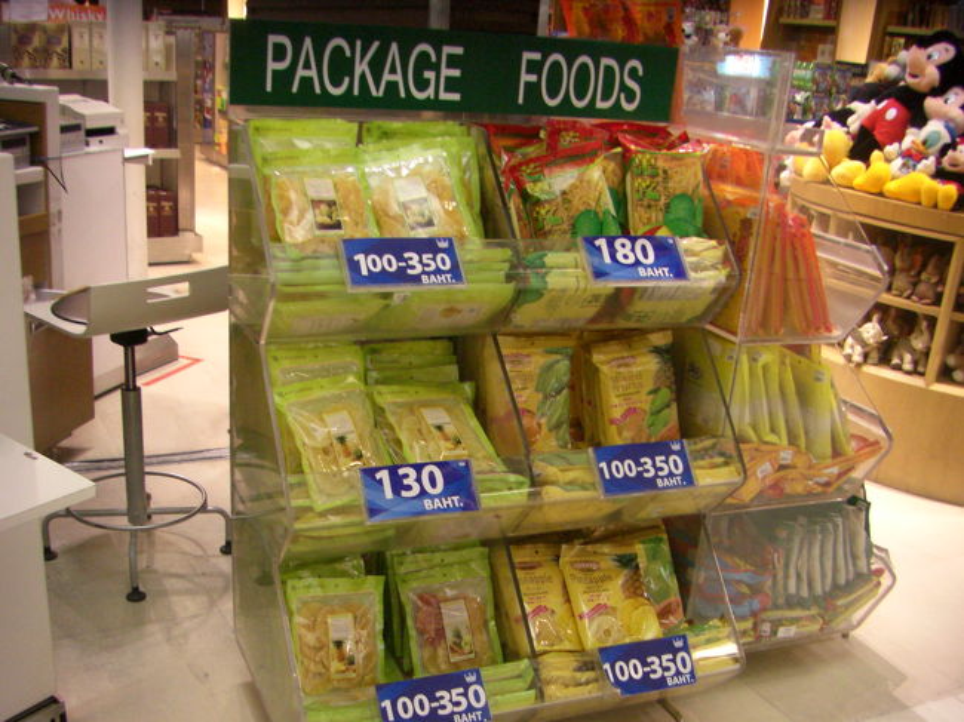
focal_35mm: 38
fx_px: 1058
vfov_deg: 37.7
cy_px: 361
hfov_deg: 49.0
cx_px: 482
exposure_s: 1/30
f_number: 3.4
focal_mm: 6.3
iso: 400
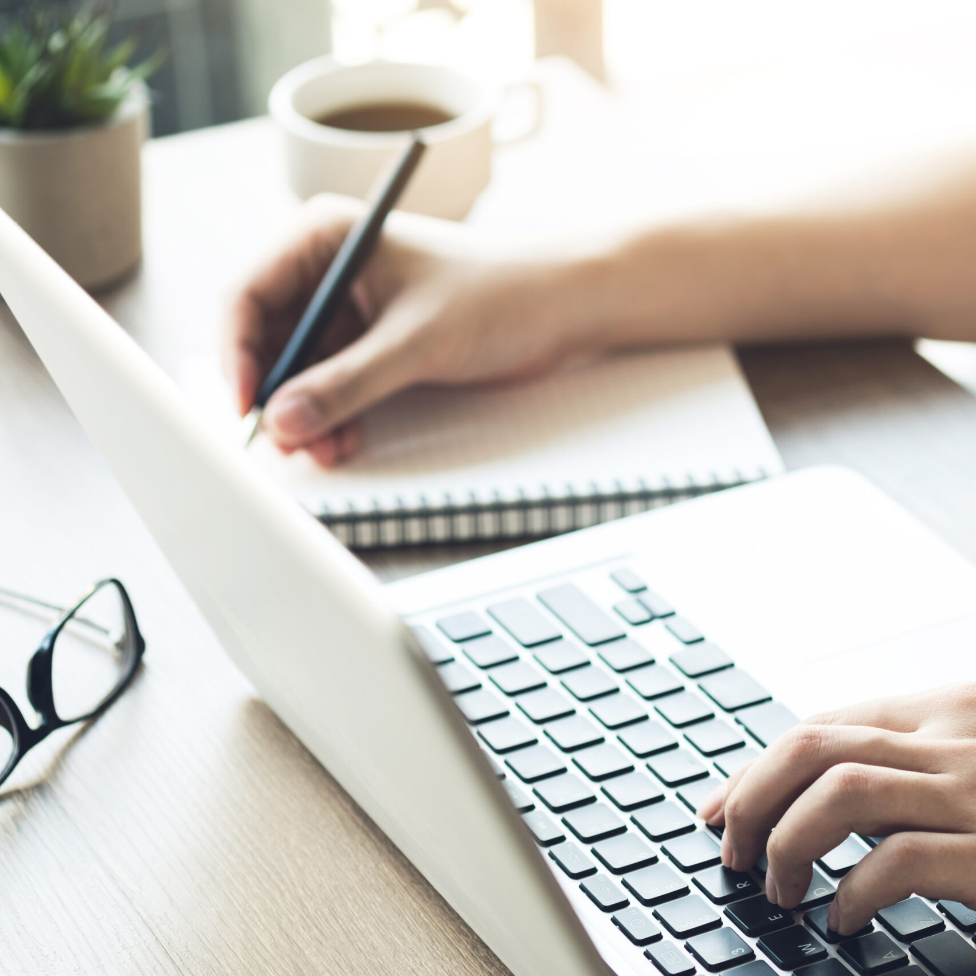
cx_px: 673
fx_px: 3668
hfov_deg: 15.1
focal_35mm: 115
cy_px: 488
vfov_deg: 15.2
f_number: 2.8
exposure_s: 1/50
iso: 200
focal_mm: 60
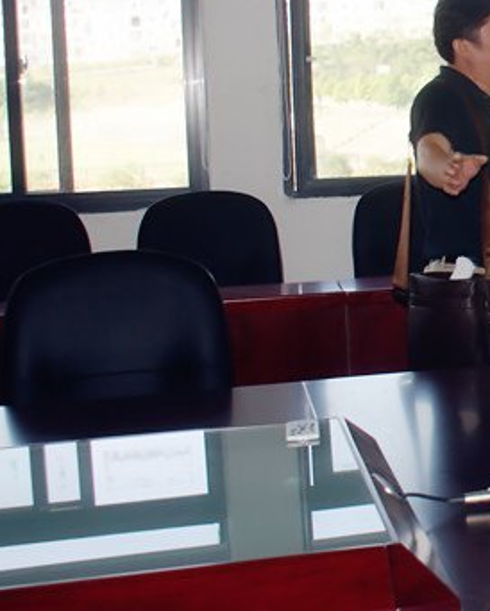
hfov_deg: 17.8
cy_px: 174
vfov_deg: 23.9
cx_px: 689
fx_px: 1431
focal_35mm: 79
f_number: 5
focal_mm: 24
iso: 100
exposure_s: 1/80
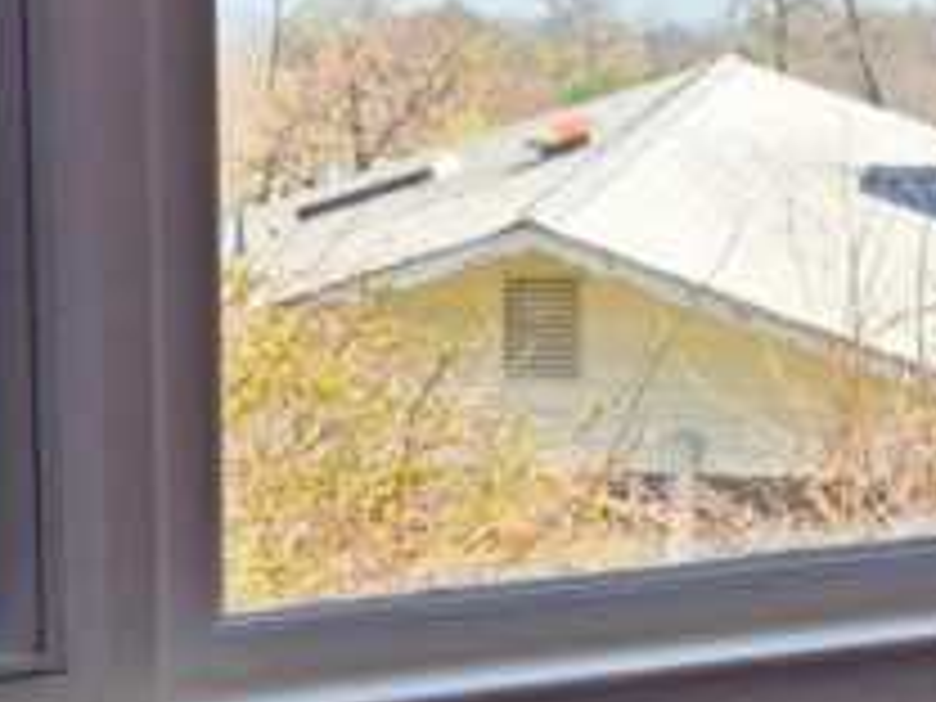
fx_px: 3055
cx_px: 608
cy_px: 234
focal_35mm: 113
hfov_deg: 17.4
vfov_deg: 13.1
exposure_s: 1/3112
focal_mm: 5.4
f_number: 1.8
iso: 80
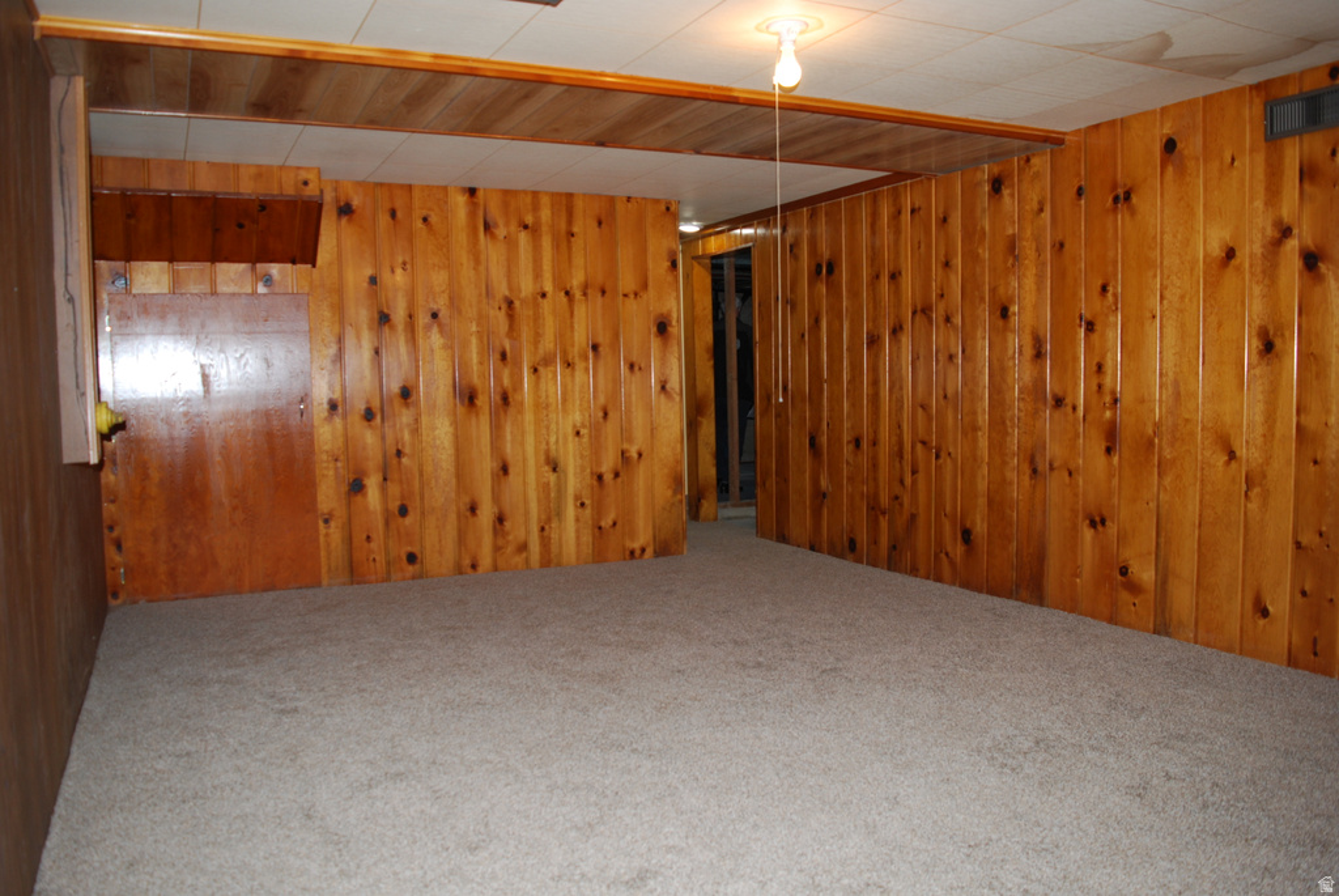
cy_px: 448
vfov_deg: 48.0
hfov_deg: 67.3
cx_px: 670
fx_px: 1005
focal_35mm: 27
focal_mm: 18
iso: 200
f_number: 3.5
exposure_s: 1/60
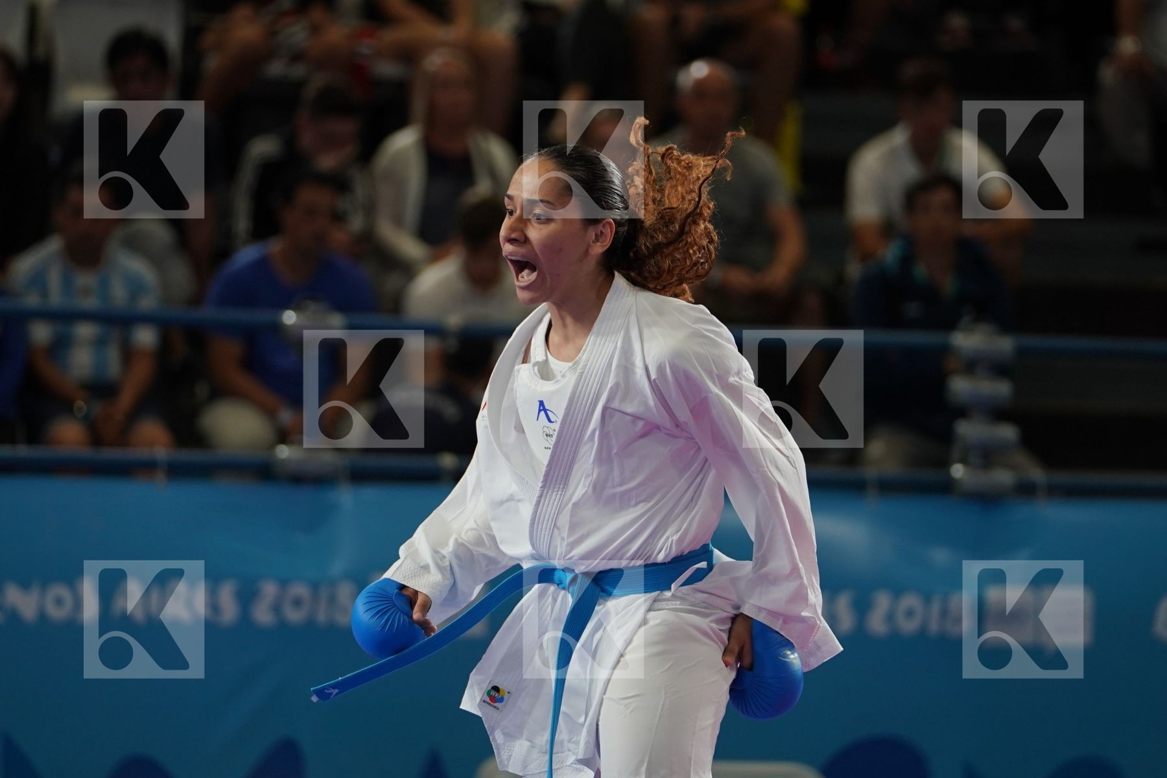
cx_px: 584
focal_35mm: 250
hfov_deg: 8.2
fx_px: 8104
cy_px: 389
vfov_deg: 5.5
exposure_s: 1/1000
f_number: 2.8
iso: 800
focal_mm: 167
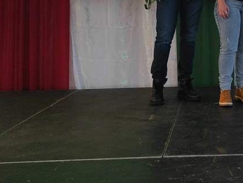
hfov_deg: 30.3
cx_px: 232
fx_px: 421
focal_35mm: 60
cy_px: -18
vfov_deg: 23.0
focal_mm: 5.43
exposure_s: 1/60
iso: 142
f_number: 1.89
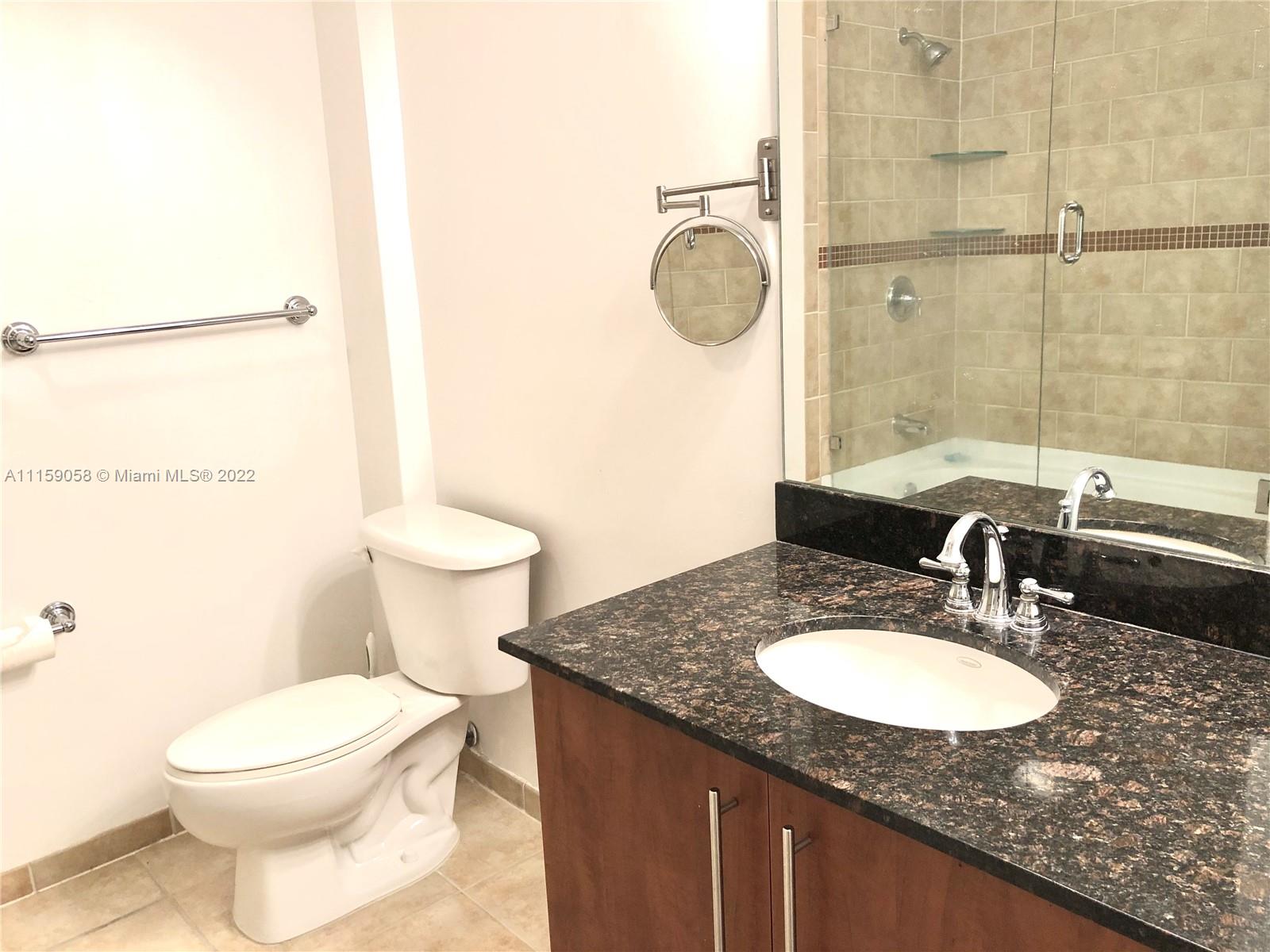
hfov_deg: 63.4
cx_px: 635
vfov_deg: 49.7
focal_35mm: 28
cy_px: 476
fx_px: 1027
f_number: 1.8
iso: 40
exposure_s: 1/17
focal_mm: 4
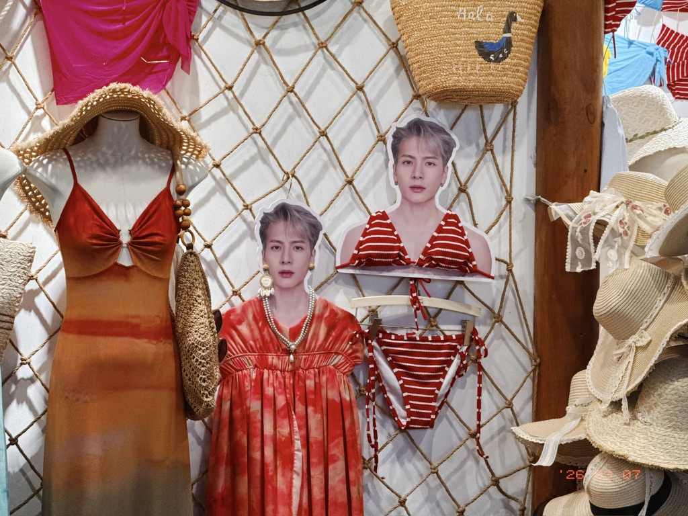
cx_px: 344
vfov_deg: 12.3
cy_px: 258
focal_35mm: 120
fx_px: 2385
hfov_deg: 16.4
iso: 250
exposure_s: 1/100
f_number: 2.8
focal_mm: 15.66
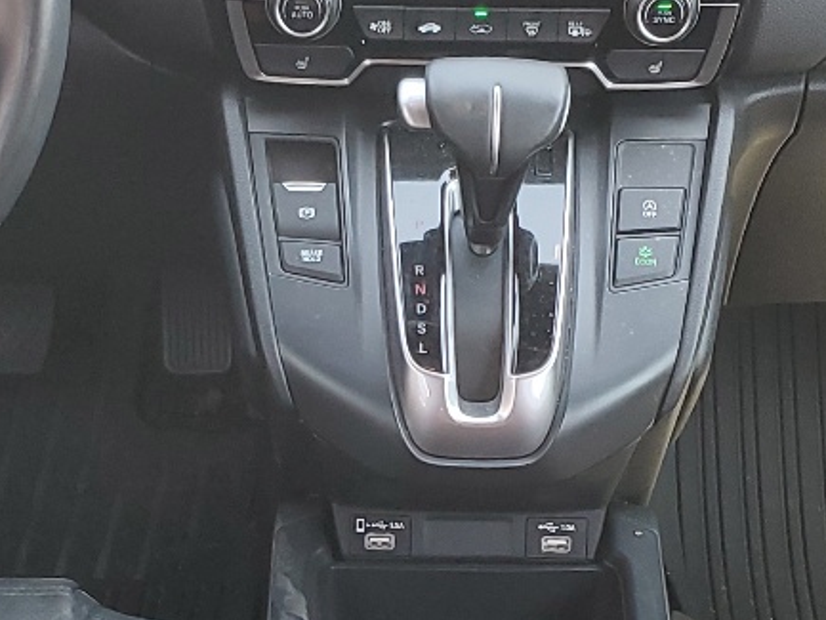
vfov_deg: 15.2
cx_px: 364
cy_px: 580
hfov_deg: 20.4
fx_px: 2291
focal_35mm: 96
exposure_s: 1/120
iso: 72
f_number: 1.5
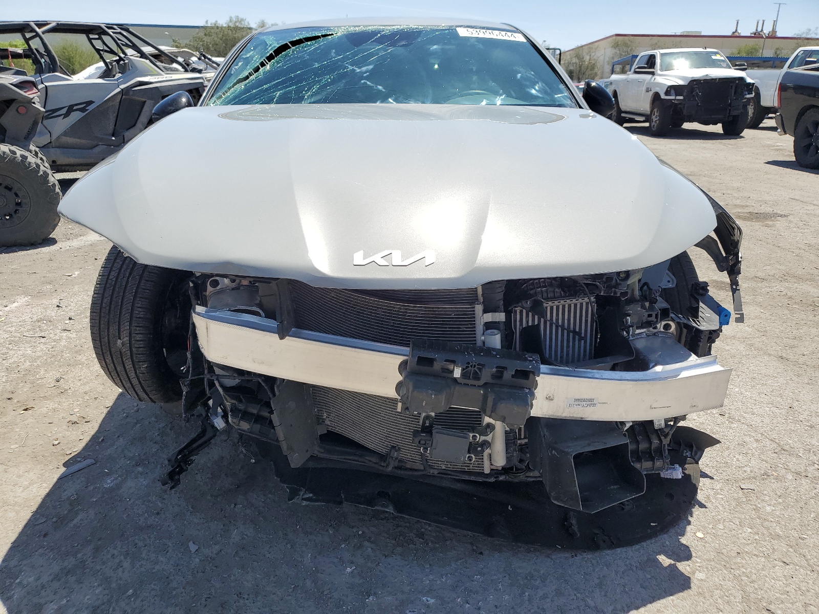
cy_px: 307
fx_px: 615
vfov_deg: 53.1
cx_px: 410
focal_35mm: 26
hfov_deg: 67.3
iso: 50
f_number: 1.5
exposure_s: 1/2500
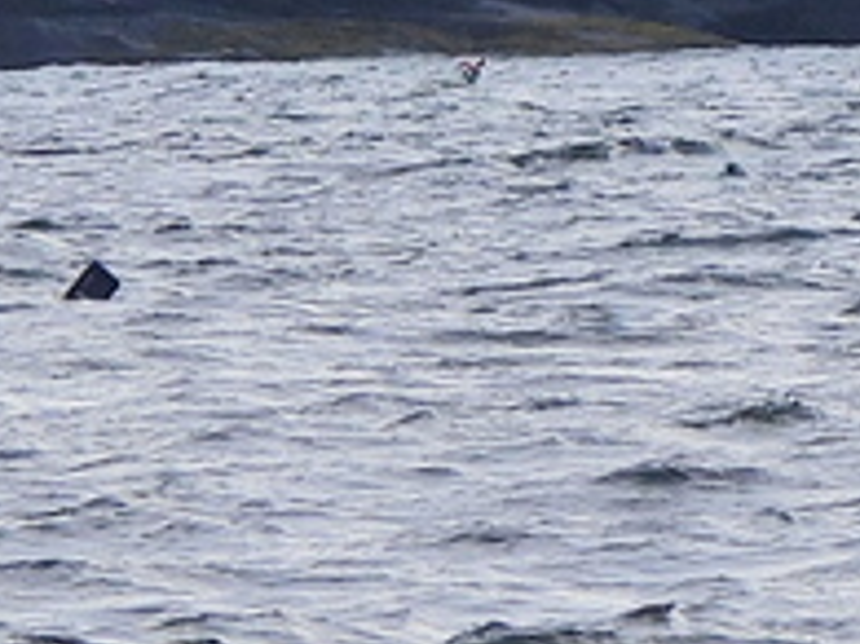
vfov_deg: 0.6
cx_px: 1028
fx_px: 61948
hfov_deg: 0.8
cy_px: -1178
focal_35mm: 2495
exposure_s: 1/800
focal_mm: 67.8
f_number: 5
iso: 100
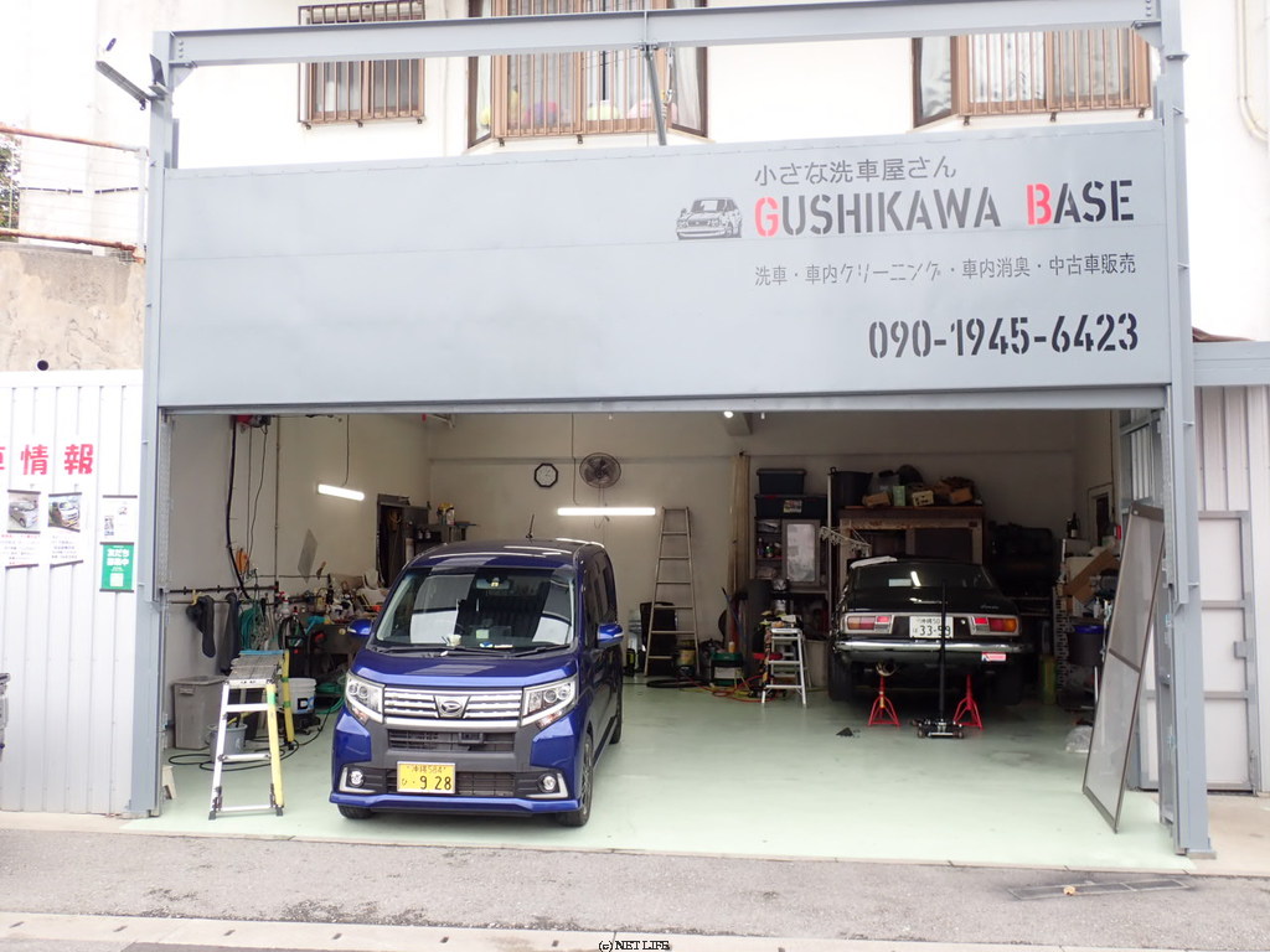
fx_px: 1284
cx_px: 635
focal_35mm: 35
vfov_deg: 40.7
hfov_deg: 52.6
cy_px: 476
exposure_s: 1/60
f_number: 3.5
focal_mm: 6.42
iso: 100
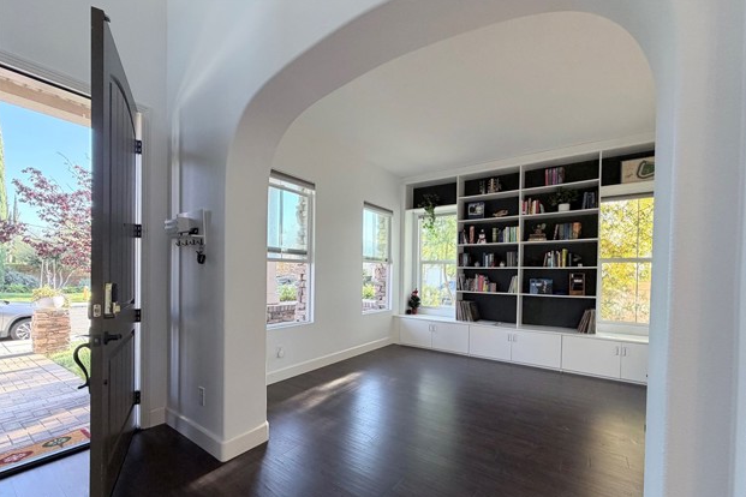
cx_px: 380
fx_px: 311
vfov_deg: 77.0
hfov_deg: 100.4
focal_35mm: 15
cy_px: 281
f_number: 2.2
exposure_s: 1/120
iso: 200
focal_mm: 2.22
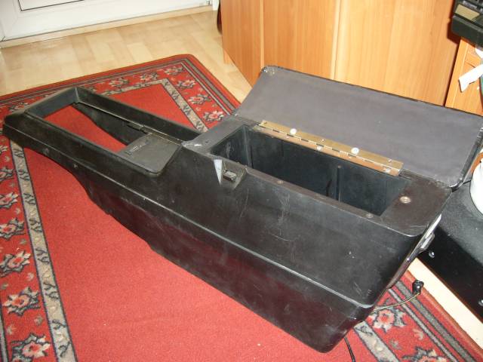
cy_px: 181
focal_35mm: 35
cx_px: 242
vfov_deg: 40.7
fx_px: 488
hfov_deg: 52.6
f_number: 2.8
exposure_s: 1/60
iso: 200
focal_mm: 5.8
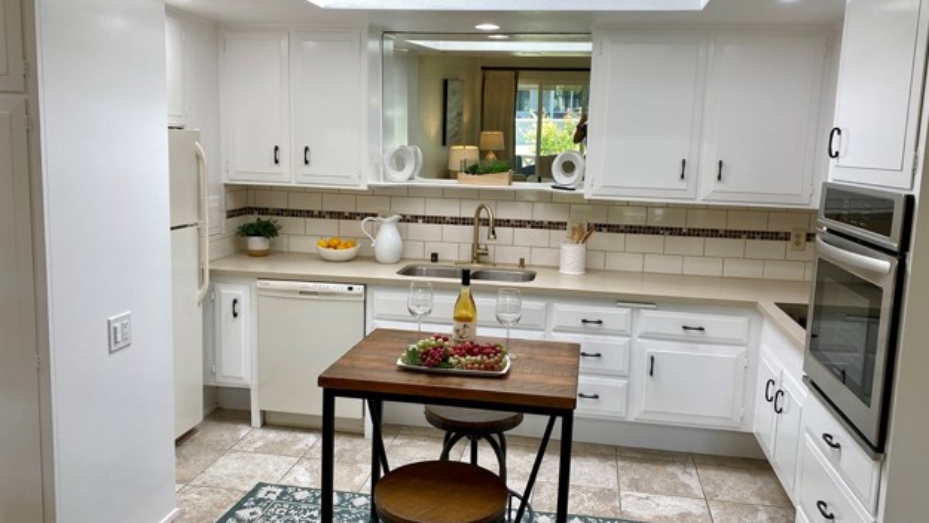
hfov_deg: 66.0
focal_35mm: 29
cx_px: 473
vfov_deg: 40.2
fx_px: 715
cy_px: 251
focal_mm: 4.25
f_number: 1.8
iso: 32
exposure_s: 1/120
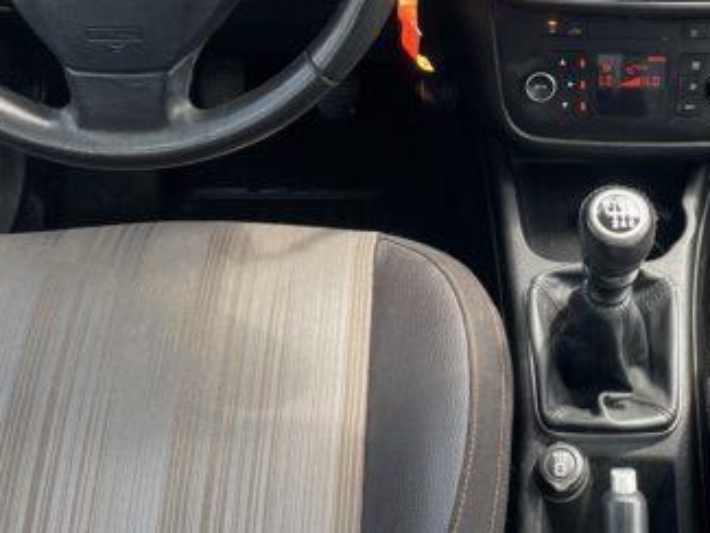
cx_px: 583
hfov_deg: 29.5
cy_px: 116
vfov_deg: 22.7
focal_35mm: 64
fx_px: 1313
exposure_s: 1/121
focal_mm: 4.2
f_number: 1.6
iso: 32
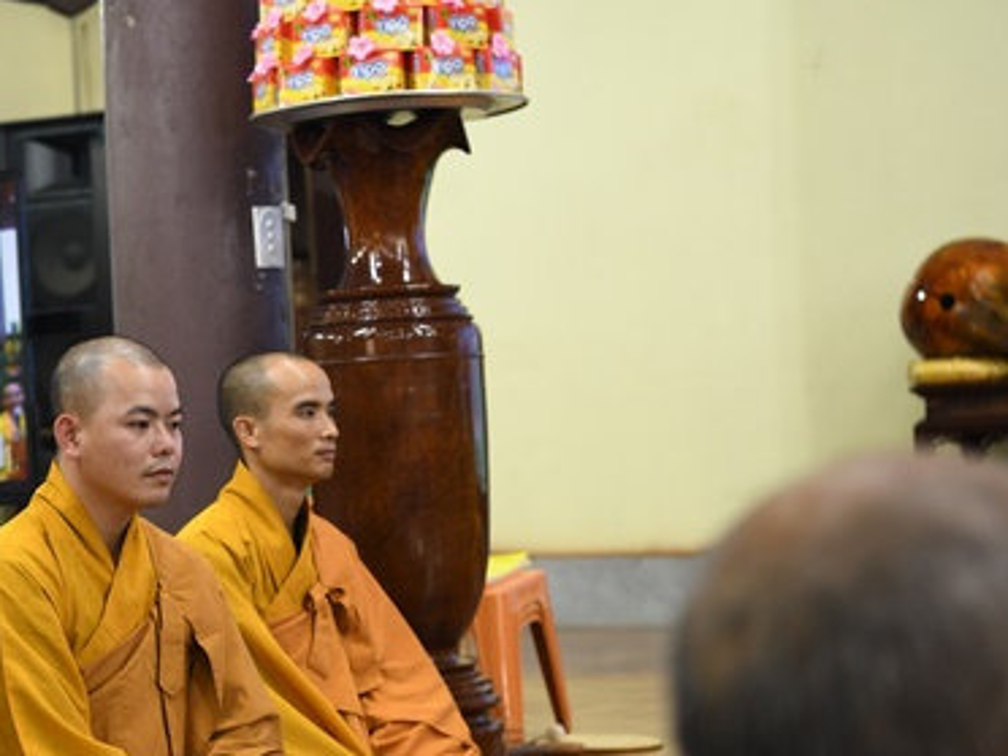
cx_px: 163
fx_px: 2446
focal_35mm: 84
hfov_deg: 22.9
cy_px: 454
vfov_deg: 17.6
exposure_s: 1/100
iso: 1250
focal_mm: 50
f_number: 2.8
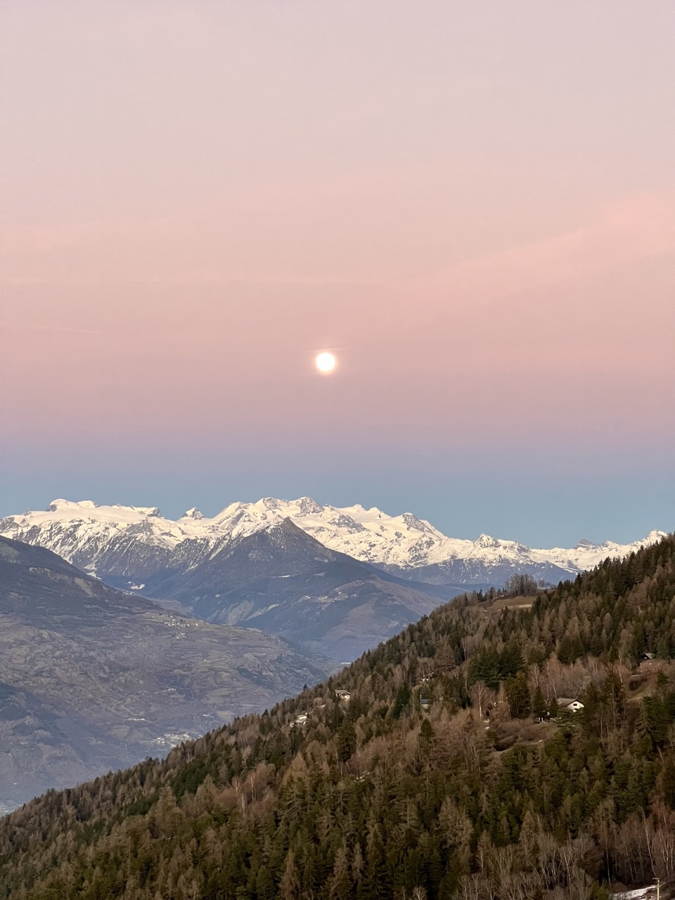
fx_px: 2002
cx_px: 338
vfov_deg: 25.3
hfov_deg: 19.1
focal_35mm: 77
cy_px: 450
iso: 250
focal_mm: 9
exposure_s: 1/60
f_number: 2.8
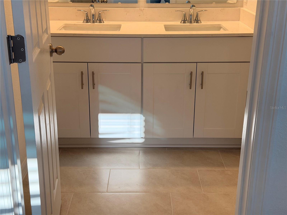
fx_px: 398
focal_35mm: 48
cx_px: 144
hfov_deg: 39.7
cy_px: 108
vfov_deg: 30.3
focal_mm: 6.76
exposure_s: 1/212
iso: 125
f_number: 1.78
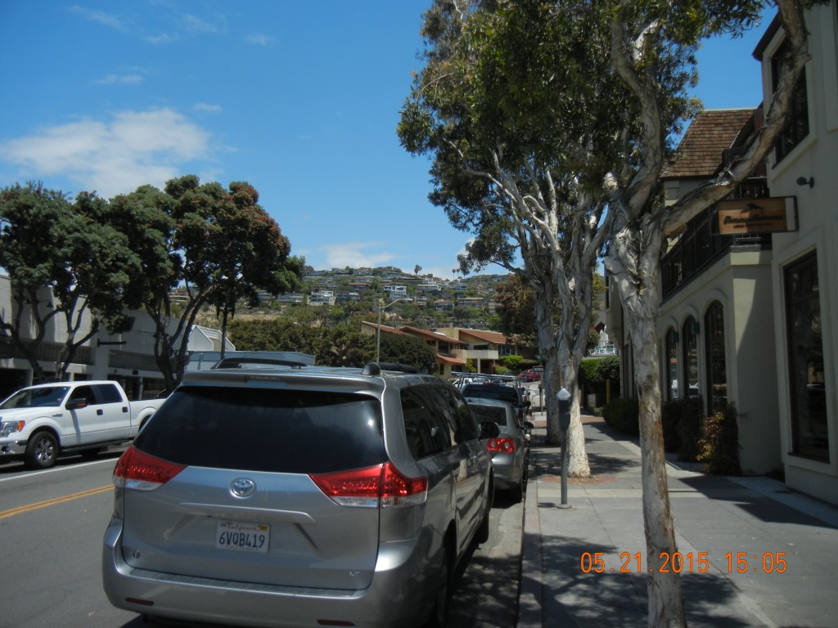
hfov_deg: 60.0
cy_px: 314
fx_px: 726
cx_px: 419
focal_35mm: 30
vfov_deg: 46.8
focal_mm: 5.4
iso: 160
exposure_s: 1/608
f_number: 7
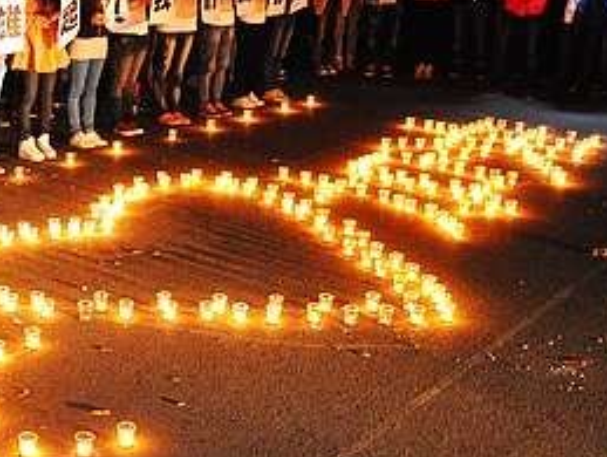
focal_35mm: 60
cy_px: 315
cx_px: -82
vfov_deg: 24.3
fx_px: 1054
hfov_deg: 28.7
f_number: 3.5
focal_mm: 18
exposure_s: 1/15
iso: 3200
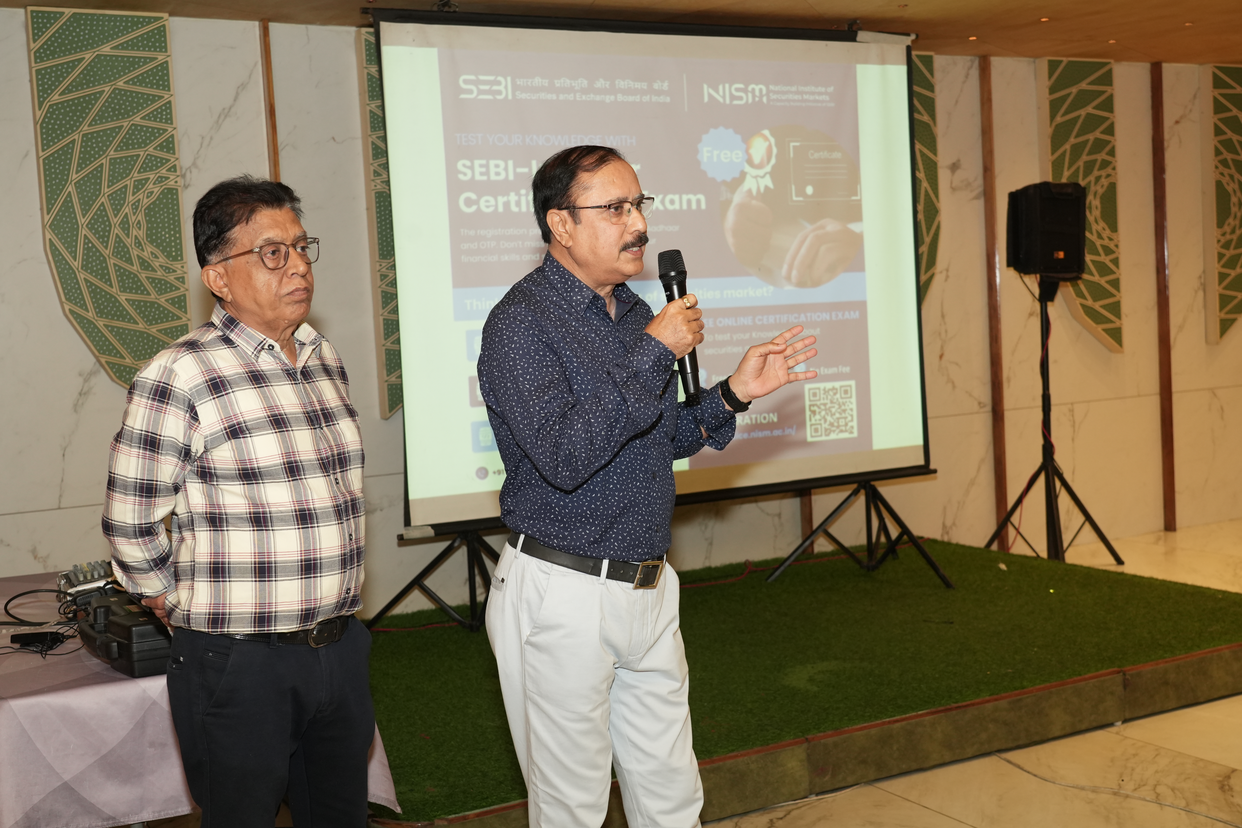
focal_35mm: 41
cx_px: 621
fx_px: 1414
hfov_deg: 47.4
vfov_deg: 32.6
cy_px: 414
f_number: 5.6
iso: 1600
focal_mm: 41
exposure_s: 1/125
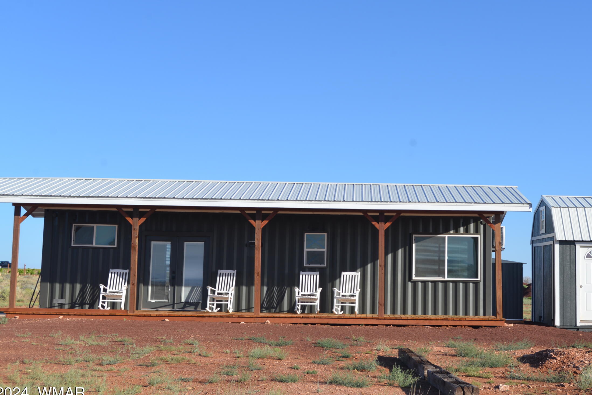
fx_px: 987
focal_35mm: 60
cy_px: 148
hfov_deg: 33.2
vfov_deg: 22.6
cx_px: 387
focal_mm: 44
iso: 125
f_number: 8
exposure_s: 1/250
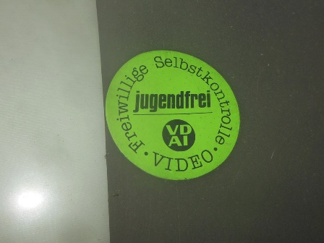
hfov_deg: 55.4
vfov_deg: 42.9
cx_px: 162
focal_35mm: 33
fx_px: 309
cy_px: 122
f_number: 6.9
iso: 125
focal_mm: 6
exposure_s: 1/30
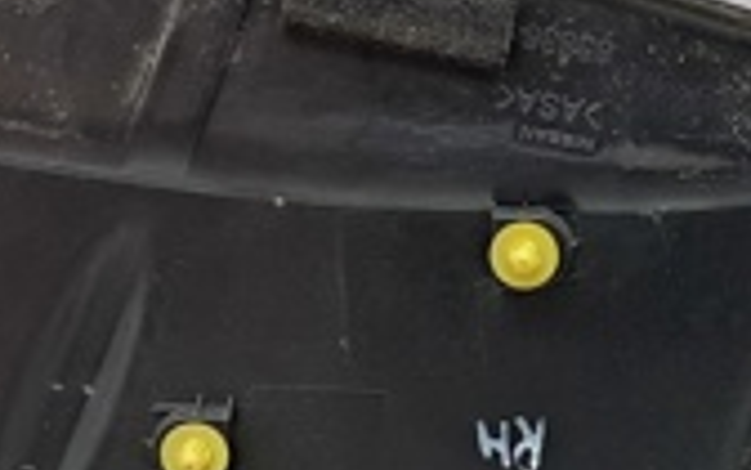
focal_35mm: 109
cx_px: 612
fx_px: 2231
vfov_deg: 12.0
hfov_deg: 18.9
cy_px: 266
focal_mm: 4
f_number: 1.8
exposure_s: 1/60
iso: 200
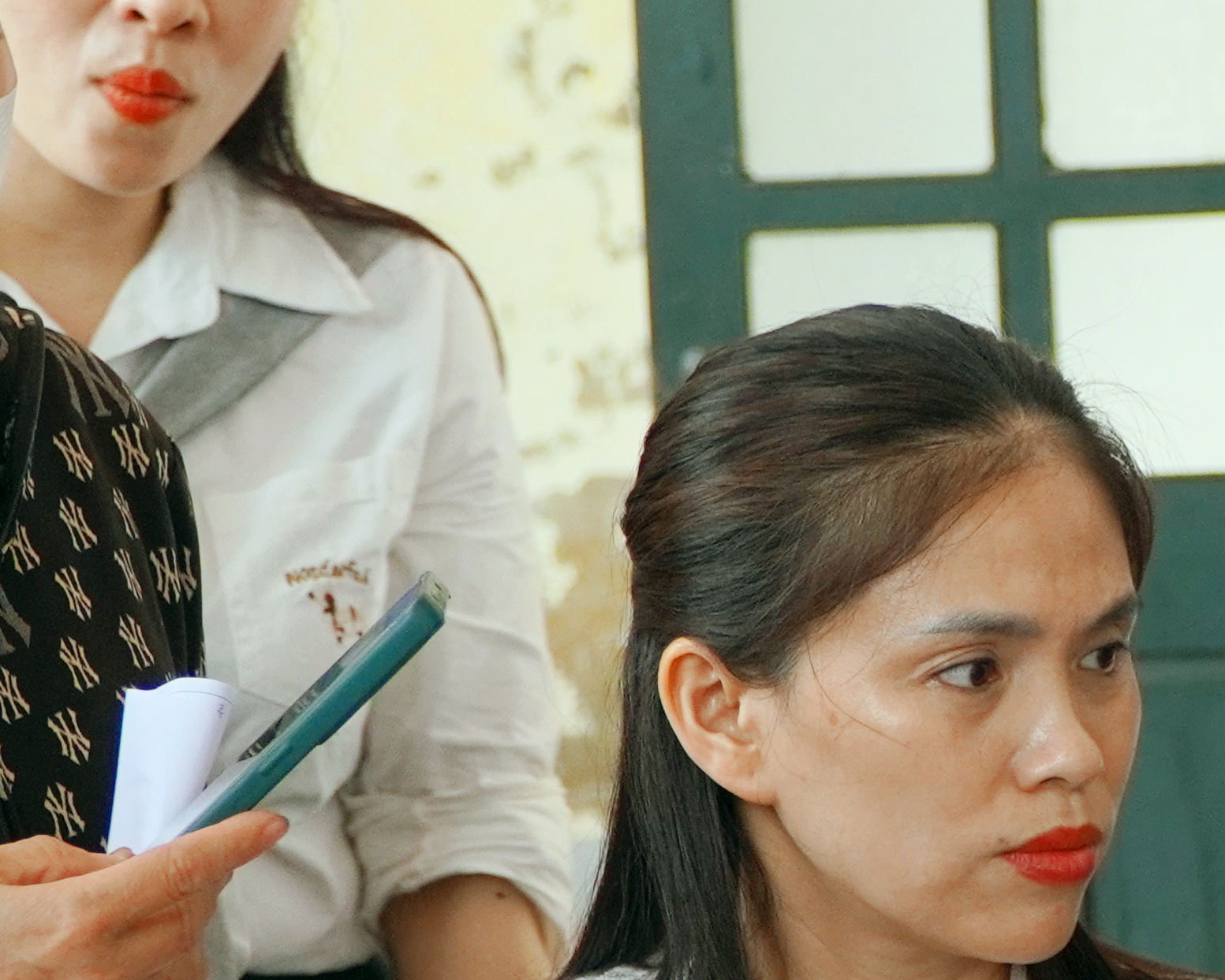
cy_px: 705
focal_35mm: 174
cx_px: 1320
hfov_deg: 11.0
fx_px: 6310
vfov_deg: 8.9
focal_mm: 32
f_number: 4
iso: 640
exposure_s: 1/160
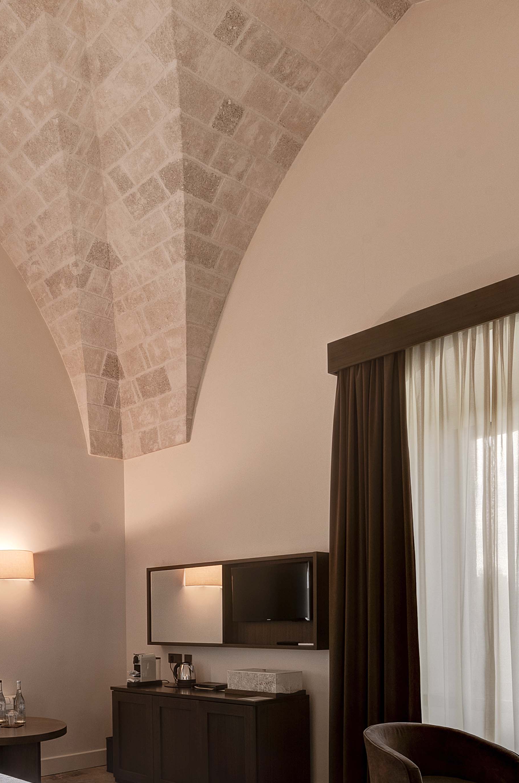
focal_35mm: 31
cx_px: 105
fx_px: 673
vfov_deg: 57.4
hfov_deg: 40.5
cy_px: 585
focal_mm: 14
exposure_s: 1/5
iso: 250
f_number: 13
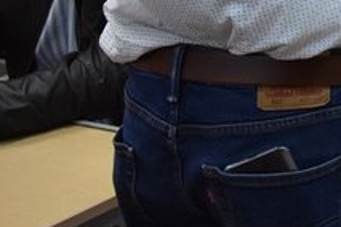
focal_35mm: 178
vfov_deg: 7.3
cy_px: -269
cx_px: 879
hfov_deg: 9.8
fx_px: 1684
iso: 800
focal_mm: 21
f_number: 4.5
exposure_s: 1/80
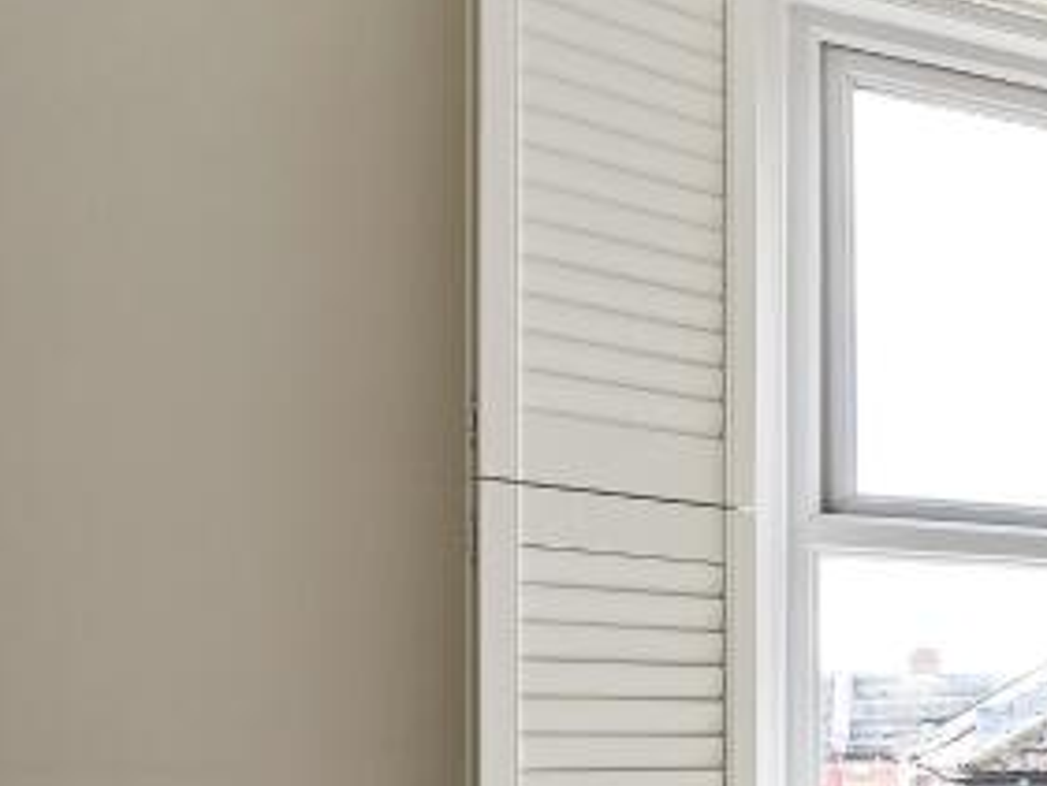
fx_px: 1483
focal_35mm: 49
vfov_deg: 28.2
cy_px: 751
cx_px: 1870
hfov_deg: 22.5
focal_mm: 14
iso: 100
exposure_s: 1/13
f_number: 8
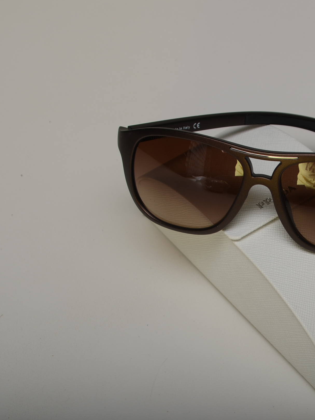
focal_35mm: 105
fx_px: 1274
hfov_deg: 13.9
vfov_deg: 18.7
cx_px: 290
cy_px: 210
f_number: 8
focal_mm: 48
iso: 125
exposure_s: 1/250
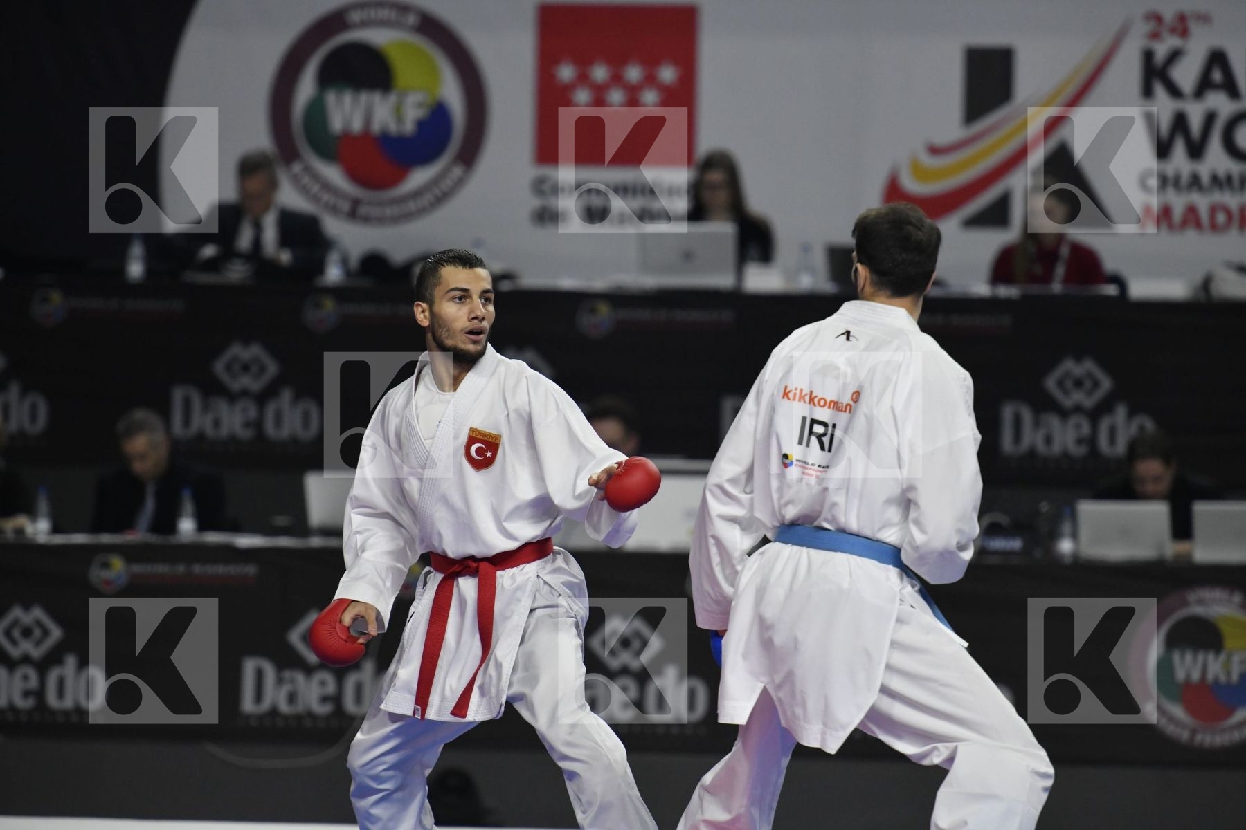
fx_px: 9690
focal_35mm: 280
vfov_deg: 4.9
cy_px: 415
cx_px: 623
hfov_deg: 7.4
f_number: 4
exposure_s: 1/1000
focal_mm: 280
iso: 2000
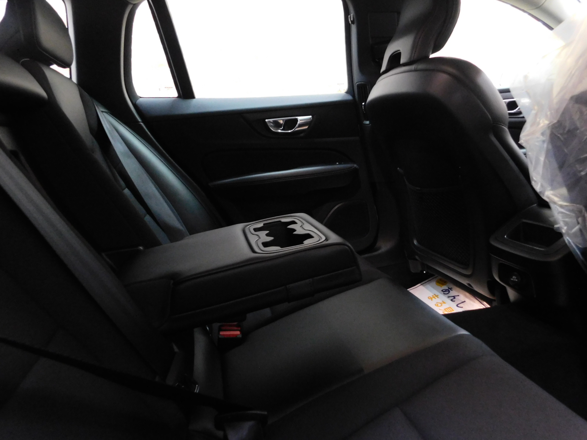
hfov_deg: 73.9
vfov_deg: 58.9
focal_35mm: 23
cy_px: 220
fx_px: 390
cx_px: 294
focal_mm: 4
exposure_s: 1/8
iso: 720
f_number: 3
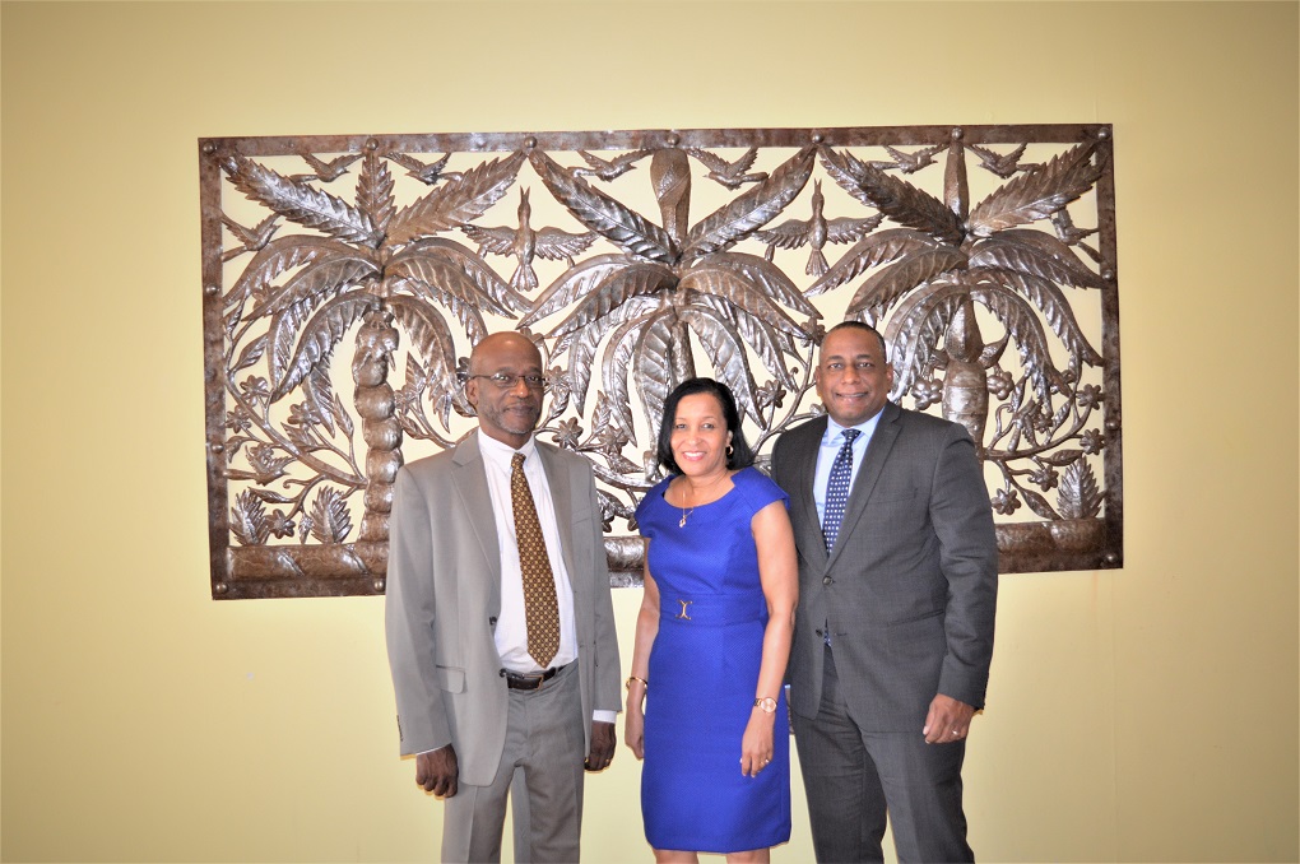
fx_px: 1245
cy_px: 432
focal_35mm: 34
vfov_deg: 38.3
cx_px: 650
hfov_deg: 55.2
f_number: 3.8
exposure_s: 1/60
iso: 900
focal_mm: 23
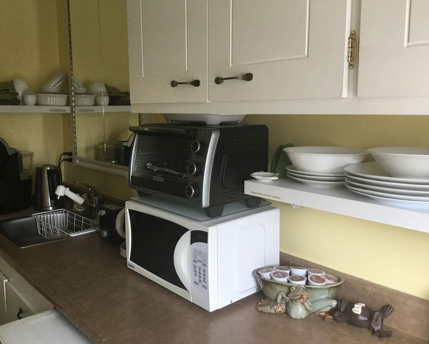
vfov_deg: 44.6
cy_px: 170
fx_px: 419
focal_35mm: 33
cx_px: 196
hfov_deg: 54.1
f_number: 2.4
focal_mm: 3.3
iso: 40
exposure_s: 1/30
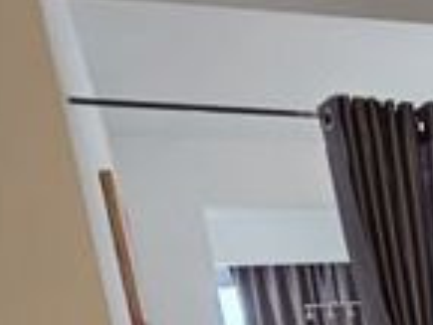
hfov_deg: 24.1
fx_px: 789
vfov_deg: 18.2
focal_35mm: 63
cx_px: 650
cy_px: 590
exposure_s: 1/50
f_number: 2.2
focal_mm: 2.2
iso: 125
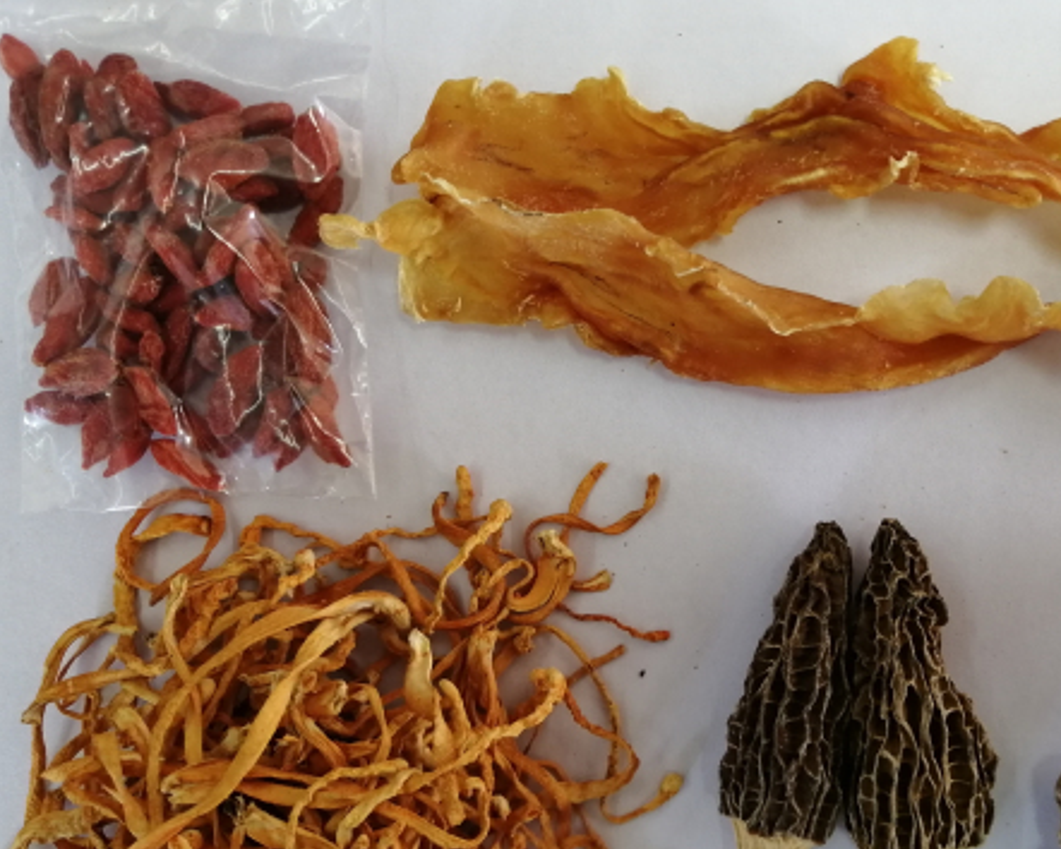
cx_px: 763
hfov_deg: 43.7
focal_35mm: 41
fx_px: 1288
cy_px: 516
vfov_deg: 36.4
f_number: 1.8
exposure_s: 1/33.3
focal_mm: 3.88
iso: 160
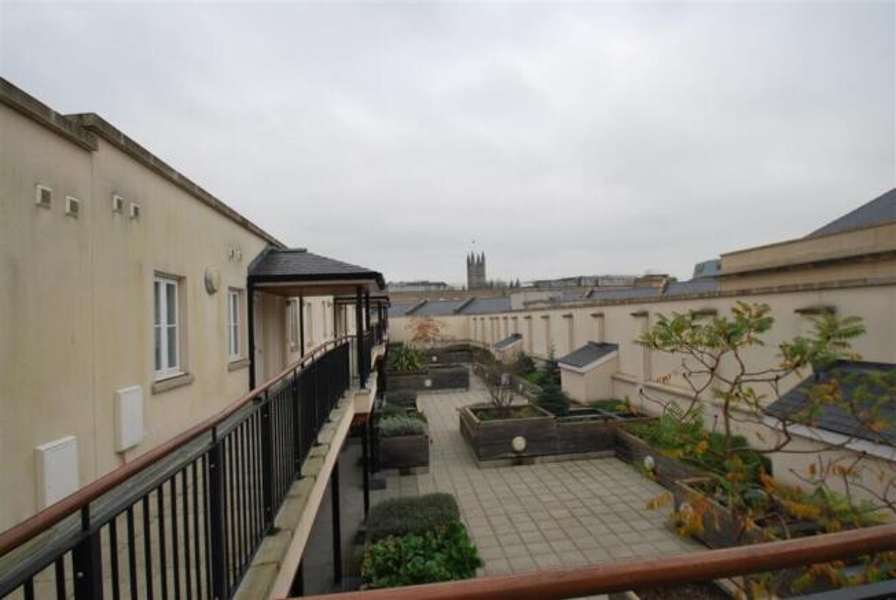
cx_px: 448
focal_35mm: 18
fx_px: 449
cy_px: 300
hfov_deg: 89.9
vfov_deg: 67.6
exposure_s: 1/125
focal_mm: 12
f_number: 5.6
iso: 100
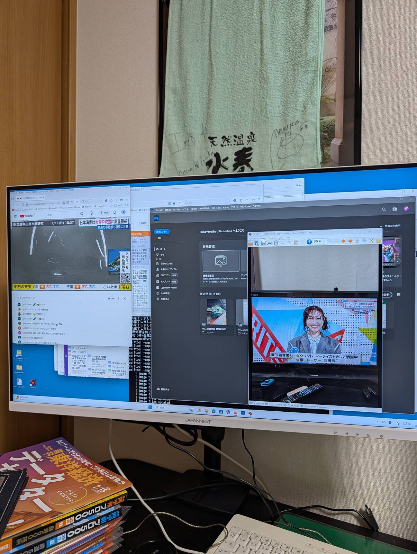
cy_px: 277
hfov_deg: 56.9
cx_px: 208
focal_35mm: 24
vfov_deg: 71.5
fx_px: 384
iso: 113
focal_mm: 6.9
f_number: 1.68
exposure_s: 1/59.6
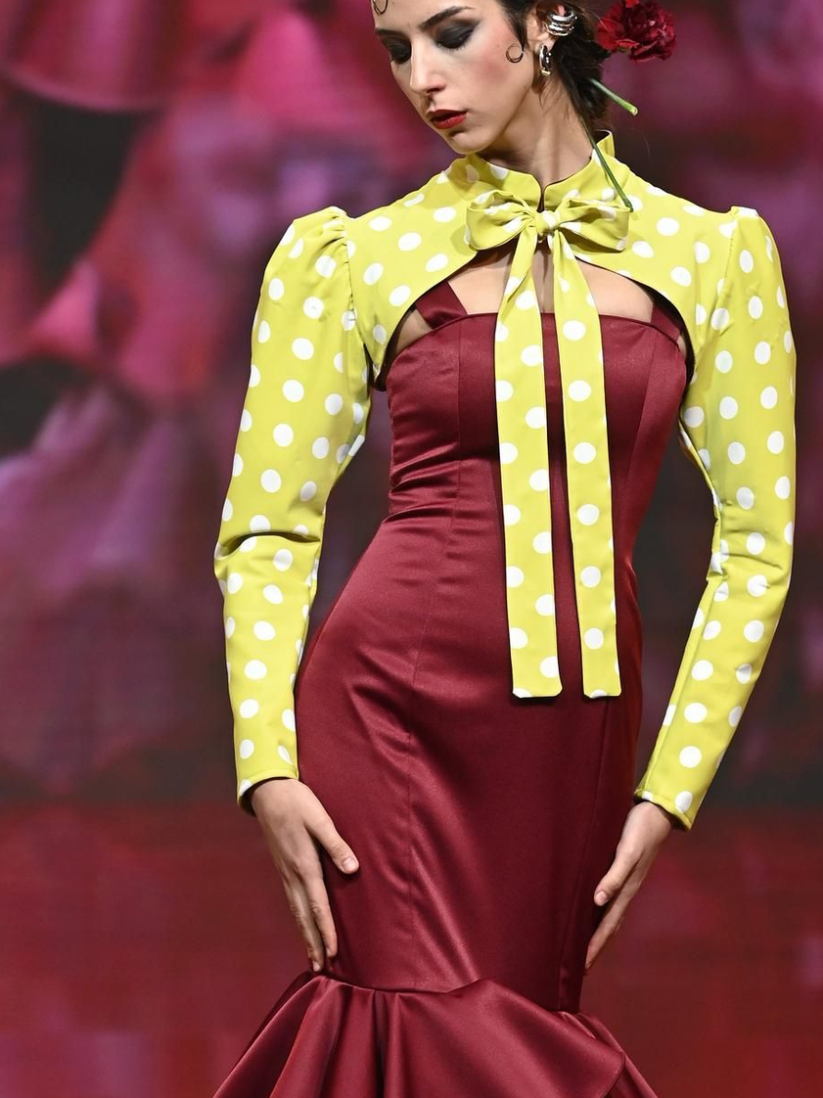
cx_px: 461
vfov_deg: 9.6
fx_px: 6533
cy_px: 797
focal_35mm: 206
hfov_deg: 7.2
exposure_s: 1/400
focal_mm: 100
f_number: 4.5
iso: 1600
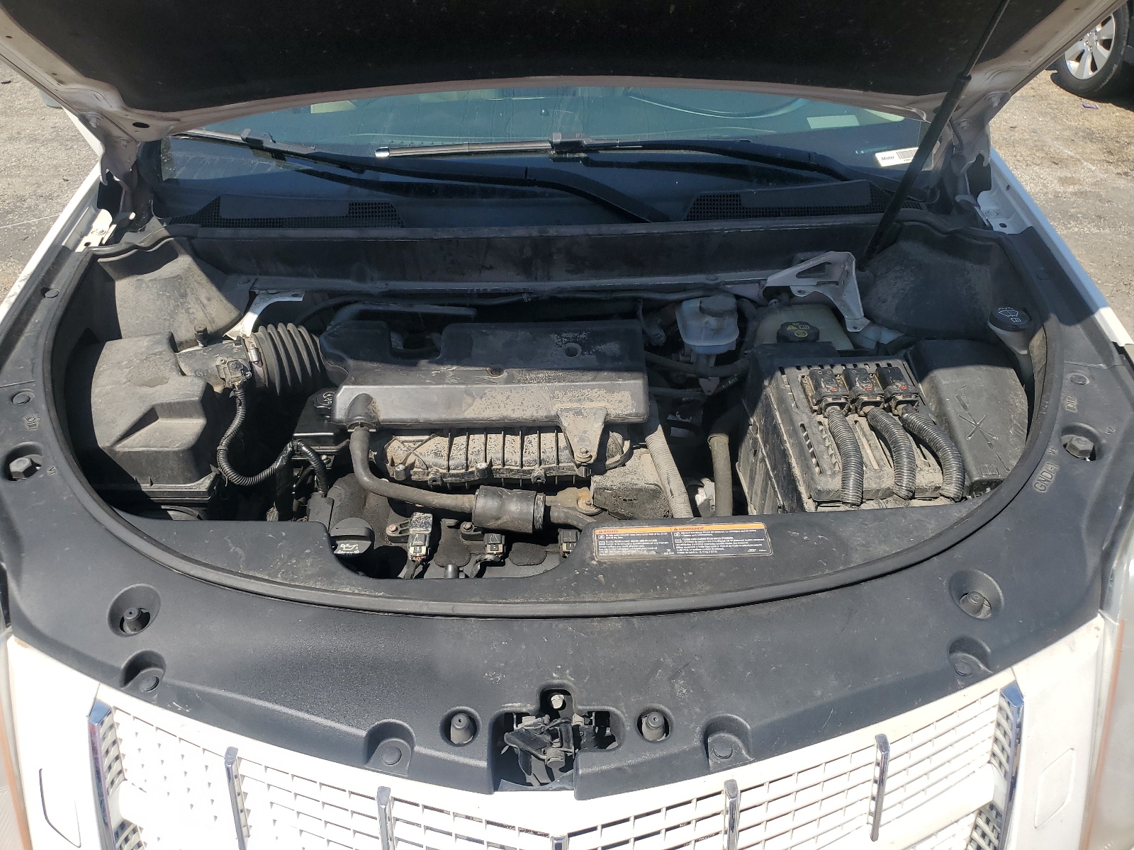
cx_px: 567
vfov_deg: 53.1
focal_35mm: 26
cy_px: 425
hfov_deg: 67.3
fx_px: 852
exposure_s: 1/3333
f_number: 1.5
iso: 50
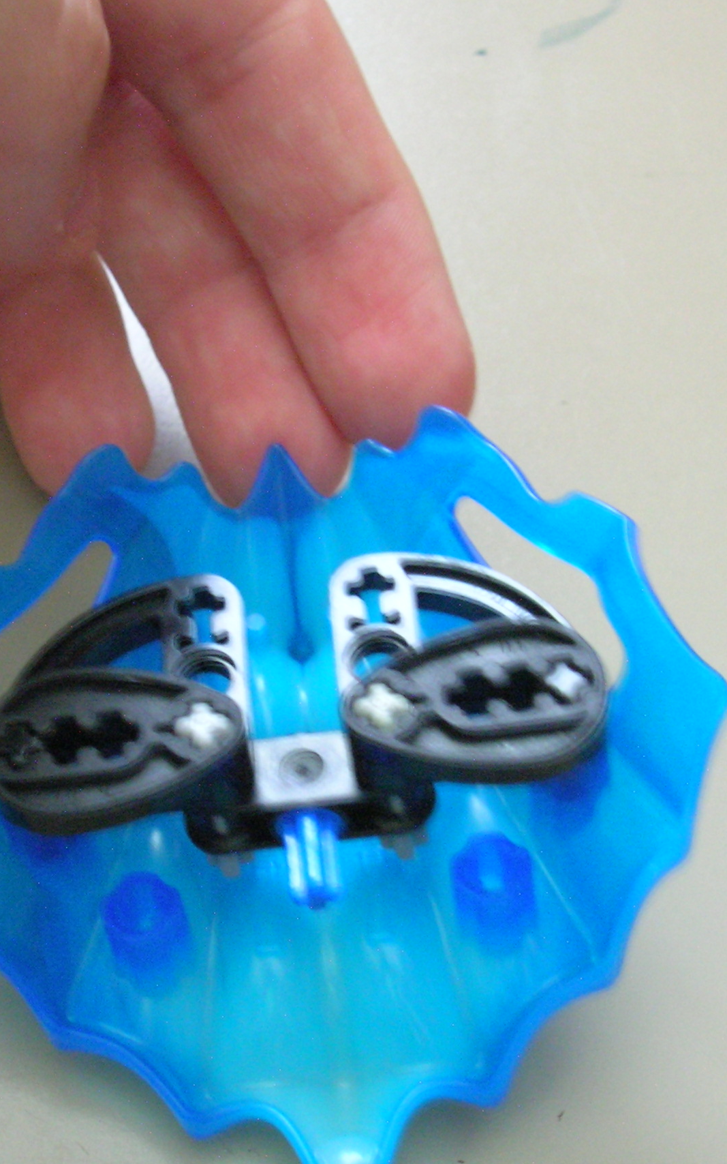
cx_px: 351
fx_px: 2251
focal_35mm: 71
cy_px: 583
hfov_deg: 18.3
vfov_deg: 29.0
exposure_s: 2
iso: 200
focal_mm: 8.4
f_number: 3.3
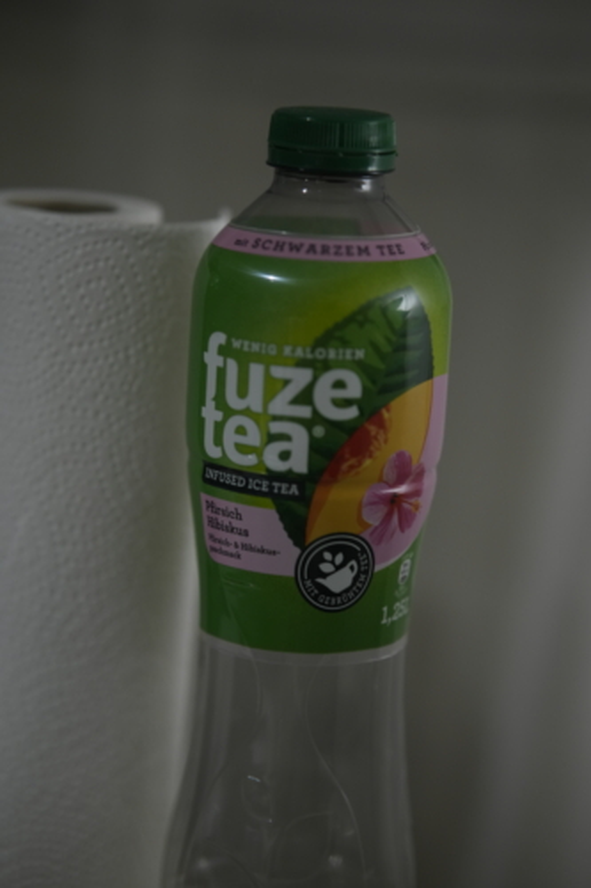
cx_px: 296
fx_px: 2094
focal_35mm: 85
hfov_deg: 16.1
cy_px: 444
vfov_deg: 23.9
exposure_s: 1/125
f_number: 1.8
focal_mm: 85
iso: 1000
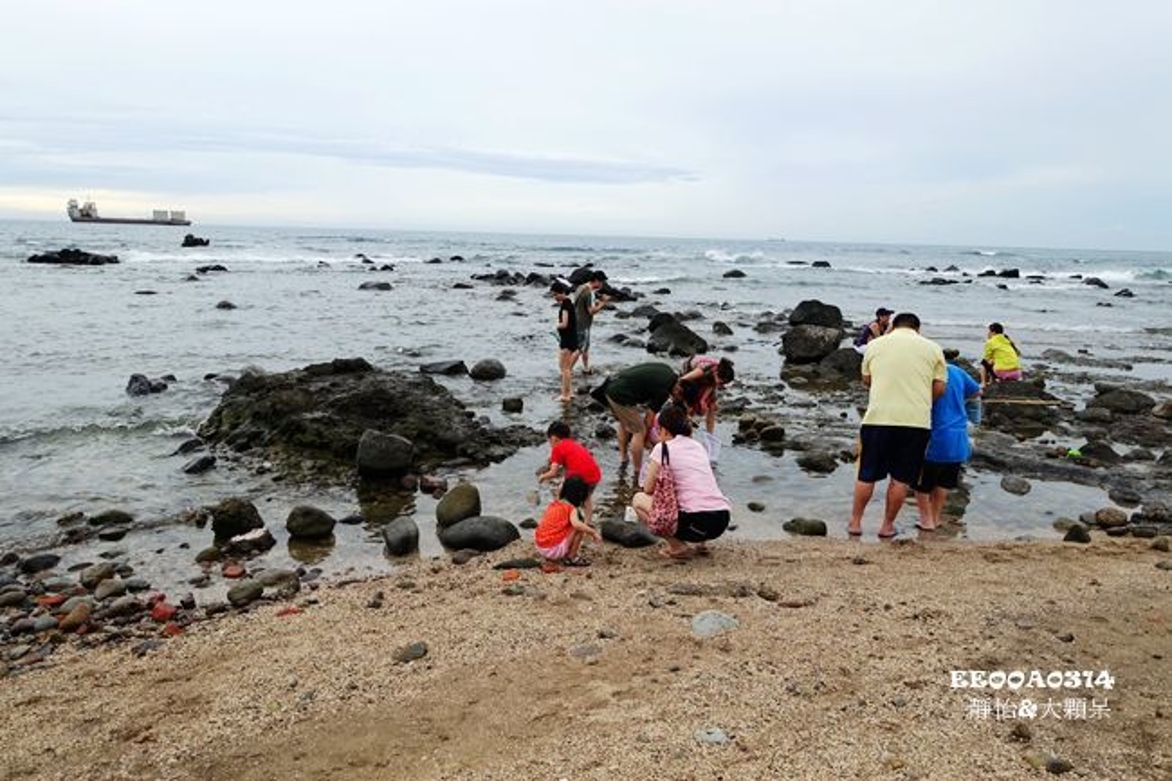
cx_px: 586
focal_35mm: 24
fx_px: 781
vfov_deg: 53.1
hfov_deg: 73.8
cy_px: 390
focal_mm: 8.8
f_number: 4
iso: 125
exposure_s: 1/200
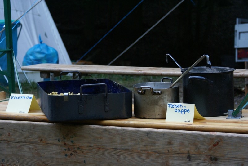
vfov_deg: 13.1
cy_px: 83
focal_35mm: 105
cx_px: 124
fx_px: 724
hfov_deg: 19.4
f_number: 5.6
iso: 400
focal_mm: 70
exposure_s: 1/60
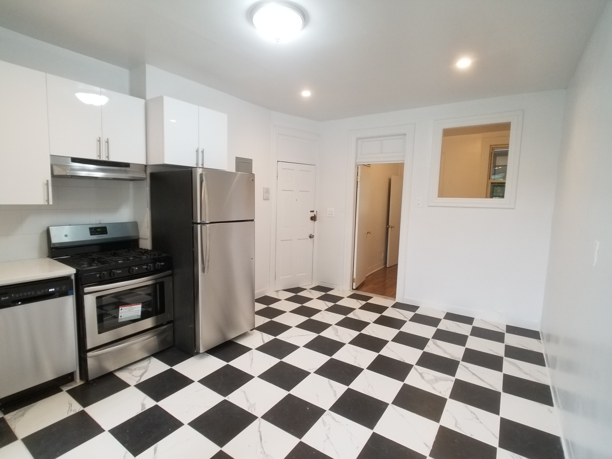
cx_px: 306
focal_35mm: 26
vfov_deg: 53.1
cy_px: 230
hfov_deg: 67.3
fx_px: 460
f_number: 1.7
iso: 125
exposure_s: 1/60
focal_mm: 4.3
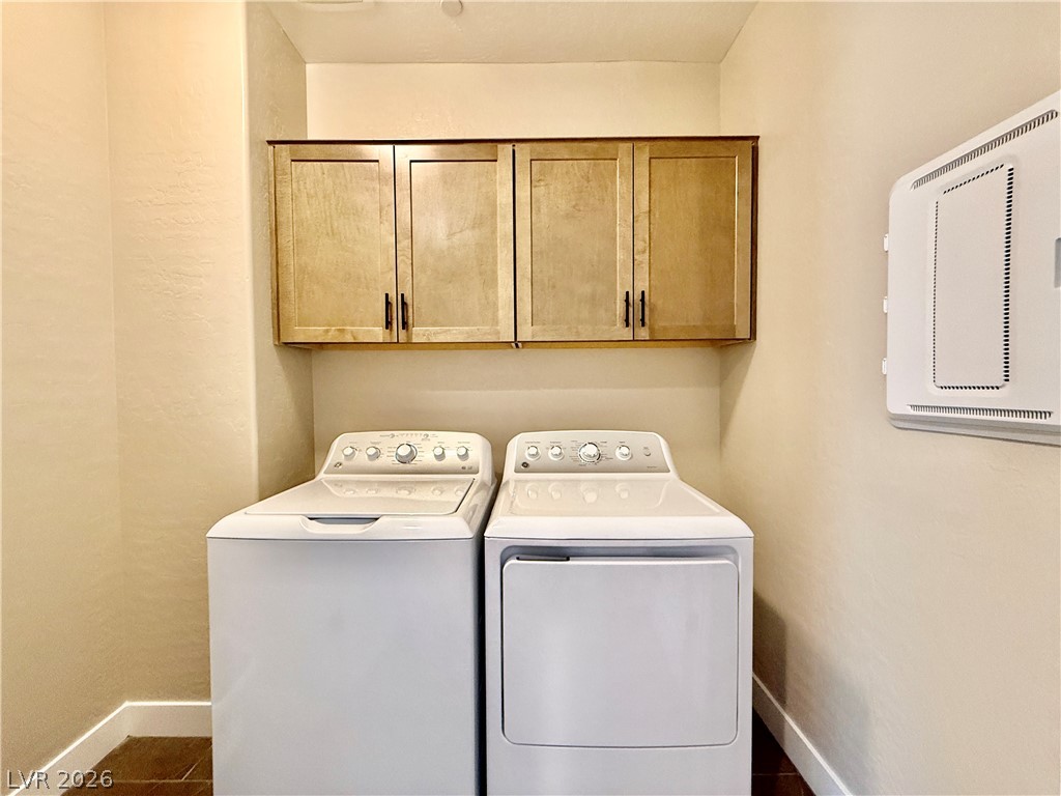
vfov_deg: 85.7
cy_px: 398
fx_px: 429
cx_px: 530
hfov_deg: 102.1
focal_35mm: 14
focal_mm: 2.22
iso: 500
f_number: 2.2
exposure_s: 1/60
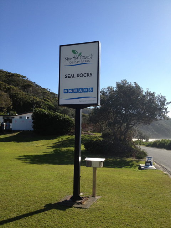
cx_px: 86
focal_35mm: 35
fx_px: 231
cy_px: 114
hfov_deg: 40.7
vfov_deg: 52.6
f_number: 2.4
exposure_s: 1/1493
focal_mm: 4.28
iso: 64
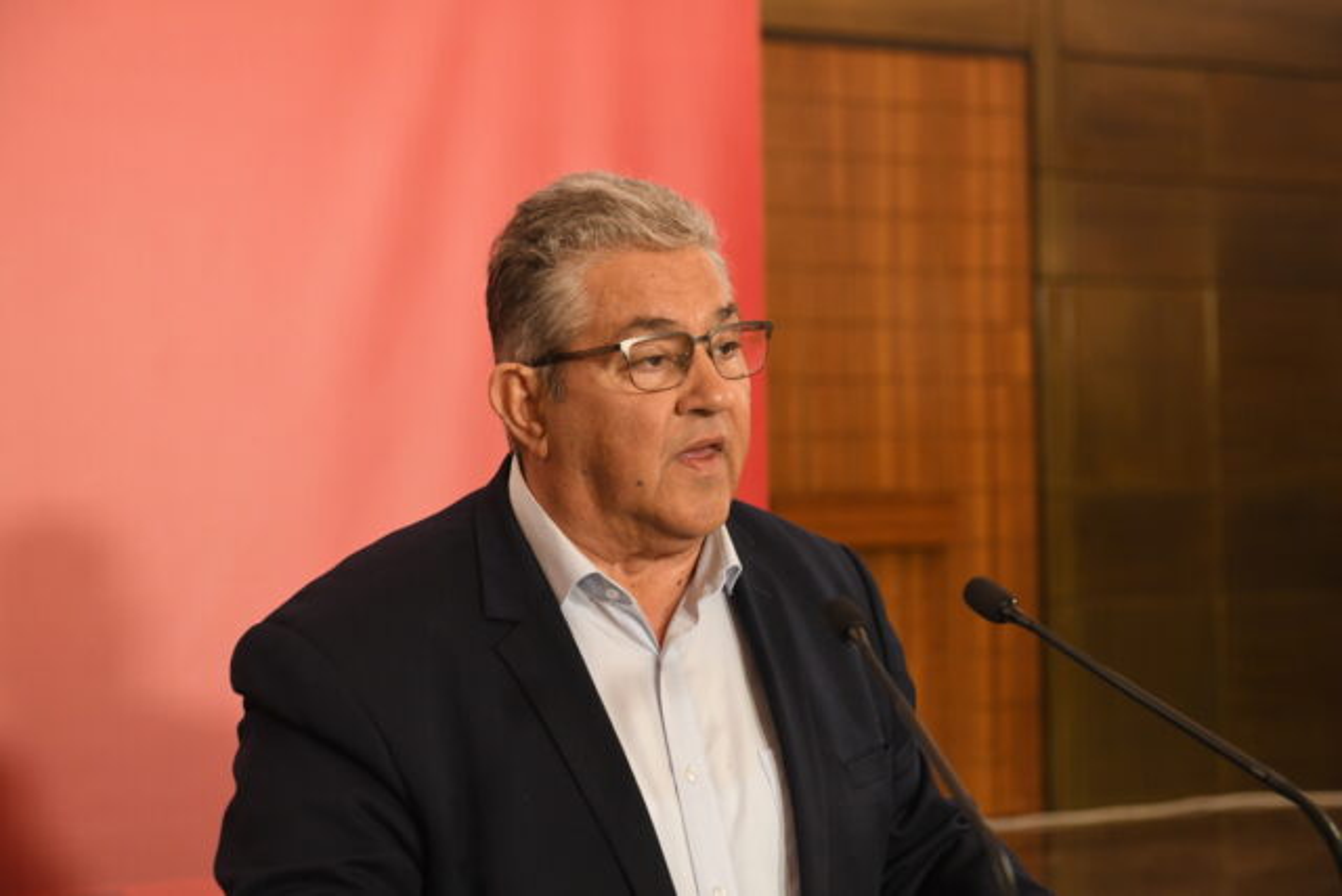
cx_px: 671
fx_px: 2610
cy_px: 448
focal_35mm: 70
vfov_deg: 19.5
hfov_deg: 28.8
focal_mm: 70
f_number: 4.5
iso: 3200
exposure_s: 1/125
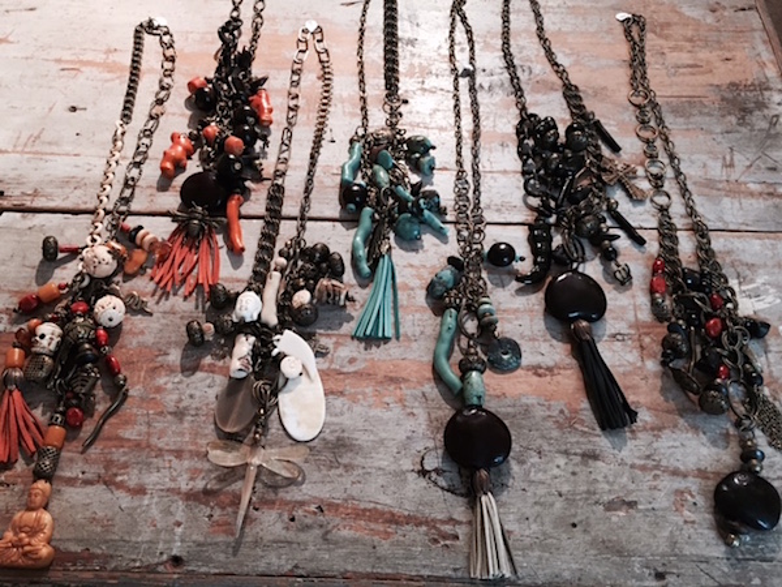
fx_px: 655
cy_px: 294
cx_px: 391
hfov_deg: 61.7
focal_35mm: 29
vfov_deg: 48.2
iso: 50
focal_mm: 4.15
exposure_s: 1/30
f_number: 2.2
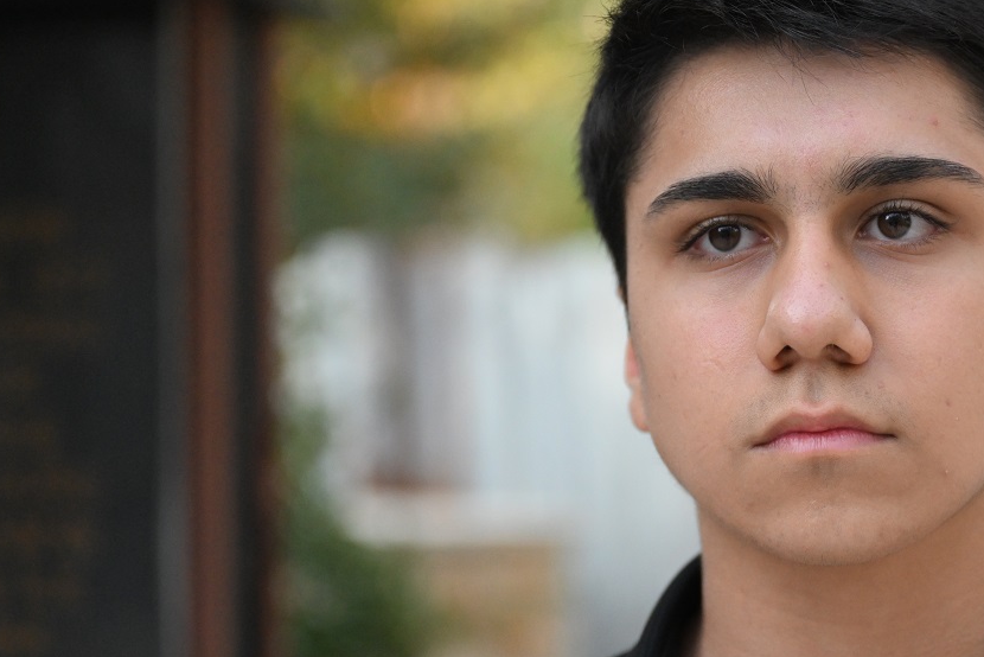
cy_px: 419
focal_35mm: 112
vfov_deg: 12.2
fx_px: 3062
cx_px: 800
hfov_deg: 18.1
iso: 3200
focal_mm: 62
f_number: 2.8
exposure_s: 1/2500
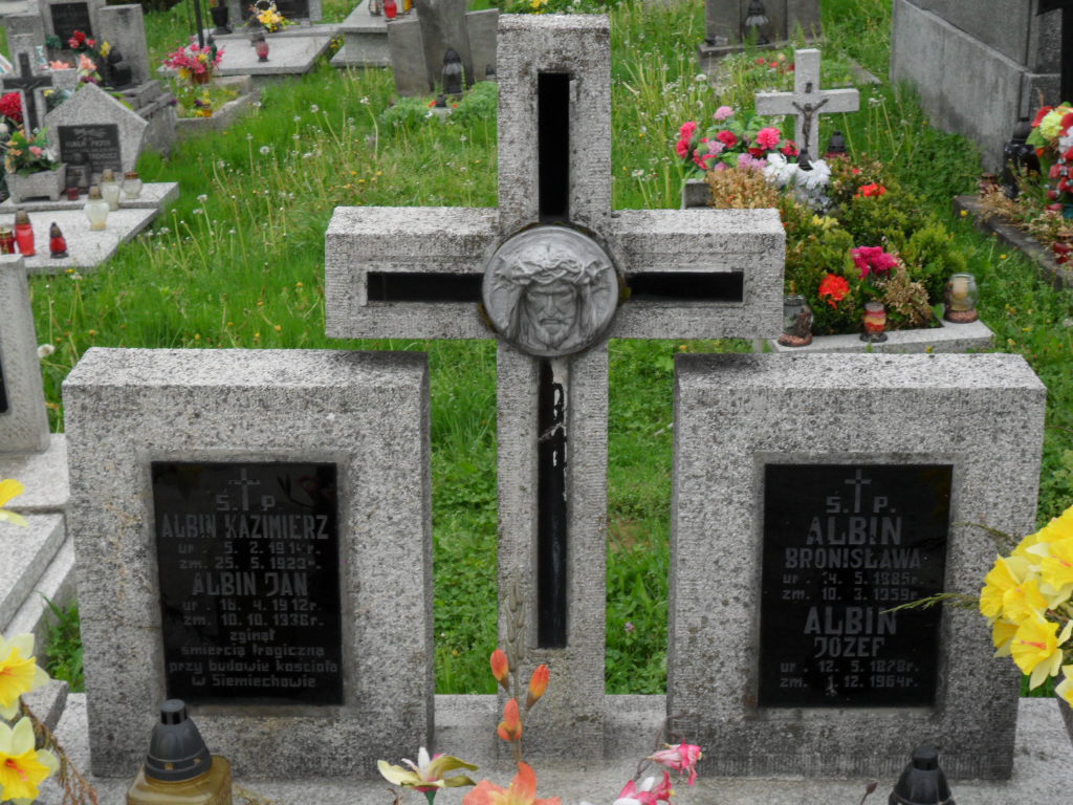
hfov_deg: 30.7
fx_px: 1953
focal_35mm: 63
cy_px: 402
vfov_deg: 23.3
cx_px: 536
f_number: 5.6
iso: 120
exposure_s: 1/60
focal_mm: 11.2
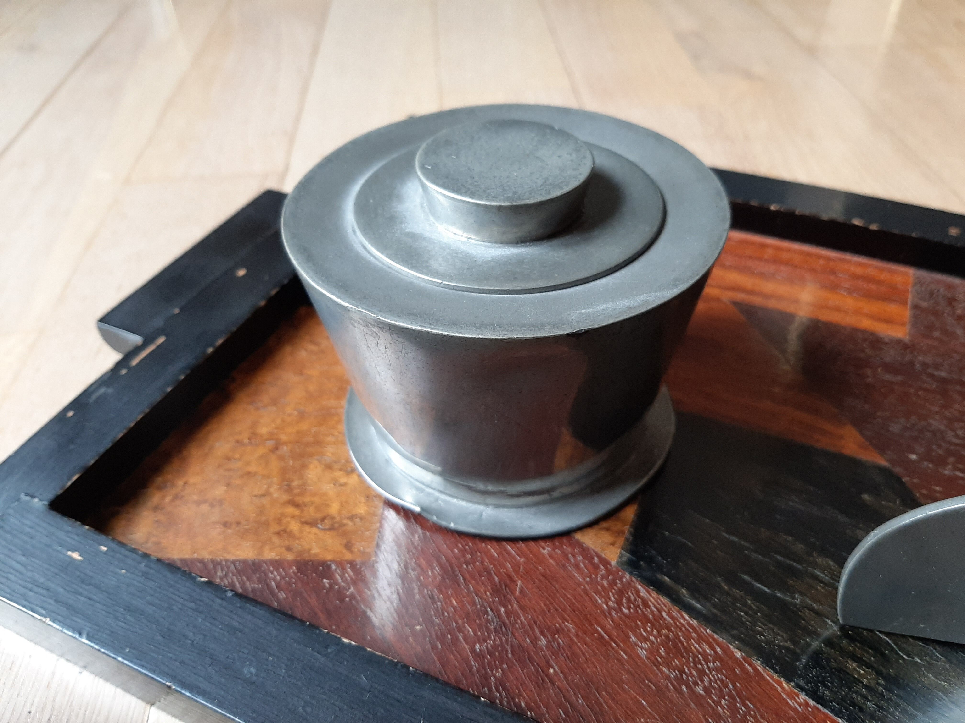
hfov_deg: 67.3
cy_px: 362
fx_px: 725
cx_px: 482
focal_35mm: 26
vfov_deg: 53.1
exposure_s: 1/60
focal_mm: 3.93
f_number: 1.7
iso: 100
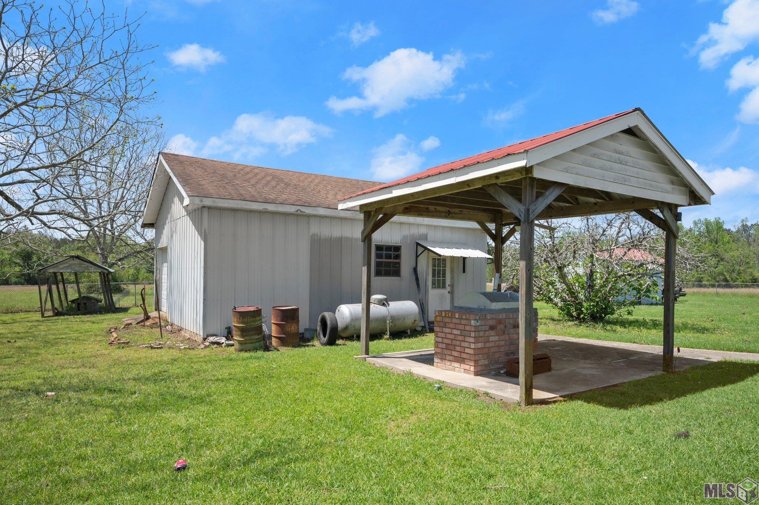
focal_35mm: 22
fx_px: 463
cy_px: 252
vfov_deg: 57.1
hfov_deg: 78.6
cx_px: 380
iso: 320
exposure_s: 1/500
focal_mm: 22
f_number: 10
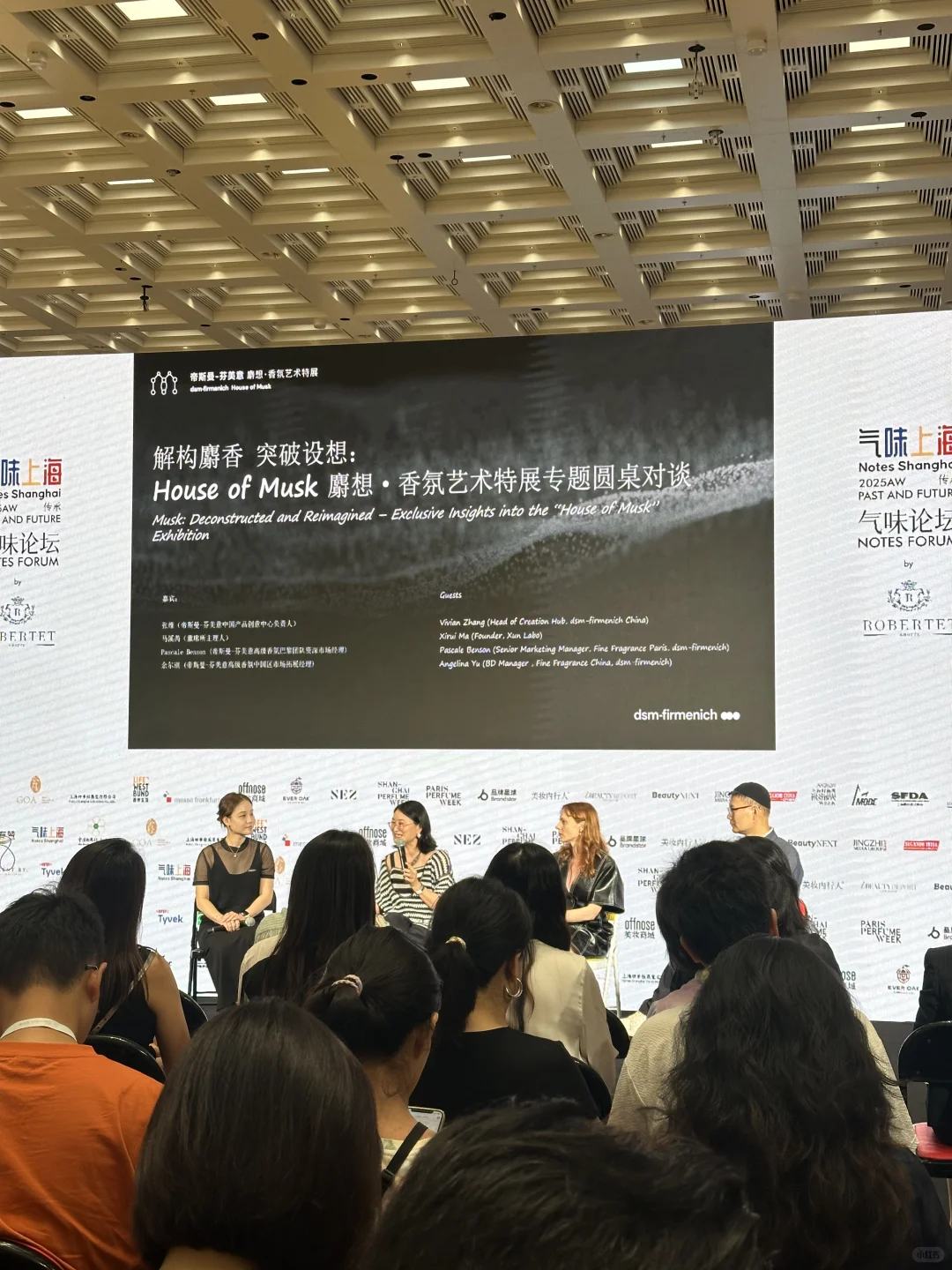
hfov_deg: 30.3
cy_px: 635
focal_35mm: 48
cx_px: 476
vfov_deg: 39.7
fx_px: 1760
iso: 50
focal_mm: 6.86
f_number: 1.78
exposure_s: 1/120
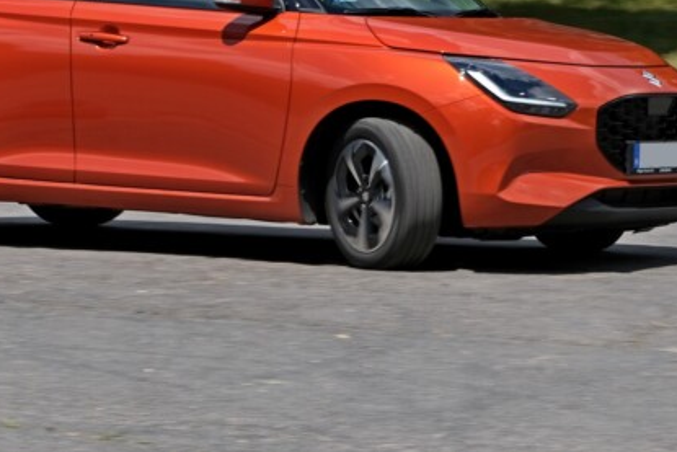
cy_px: 74
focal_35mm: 189
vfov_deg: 7.3
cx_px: 264
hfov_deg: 10.9
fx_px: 3555
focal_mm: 74.4
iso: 80
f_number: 13
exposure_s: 1/60
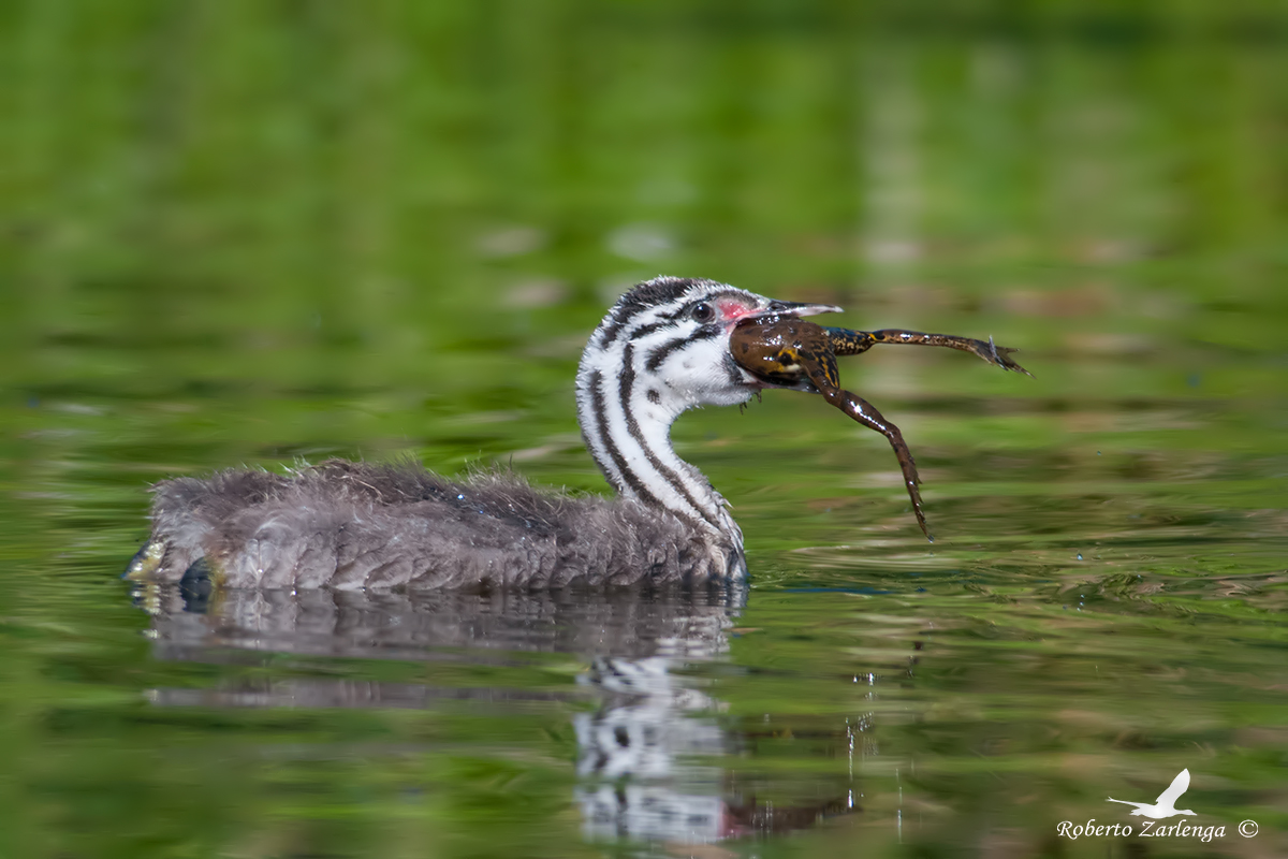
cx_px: 644
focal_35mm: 900
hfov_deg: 2.3
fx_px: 32197
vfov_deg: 1.5
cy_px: 430
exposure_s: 1/2500
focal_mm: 600
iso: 800
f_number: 8
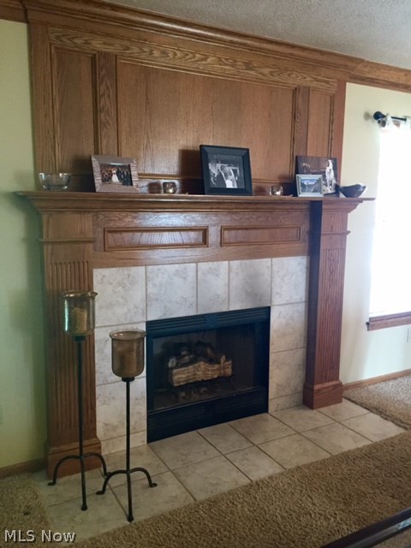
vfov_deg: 61.7
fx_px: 459
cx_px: 206
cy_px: 274
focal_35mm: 29
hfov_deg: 48.2
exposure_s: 1/24
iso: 250
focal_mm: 4.15
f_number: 2.2
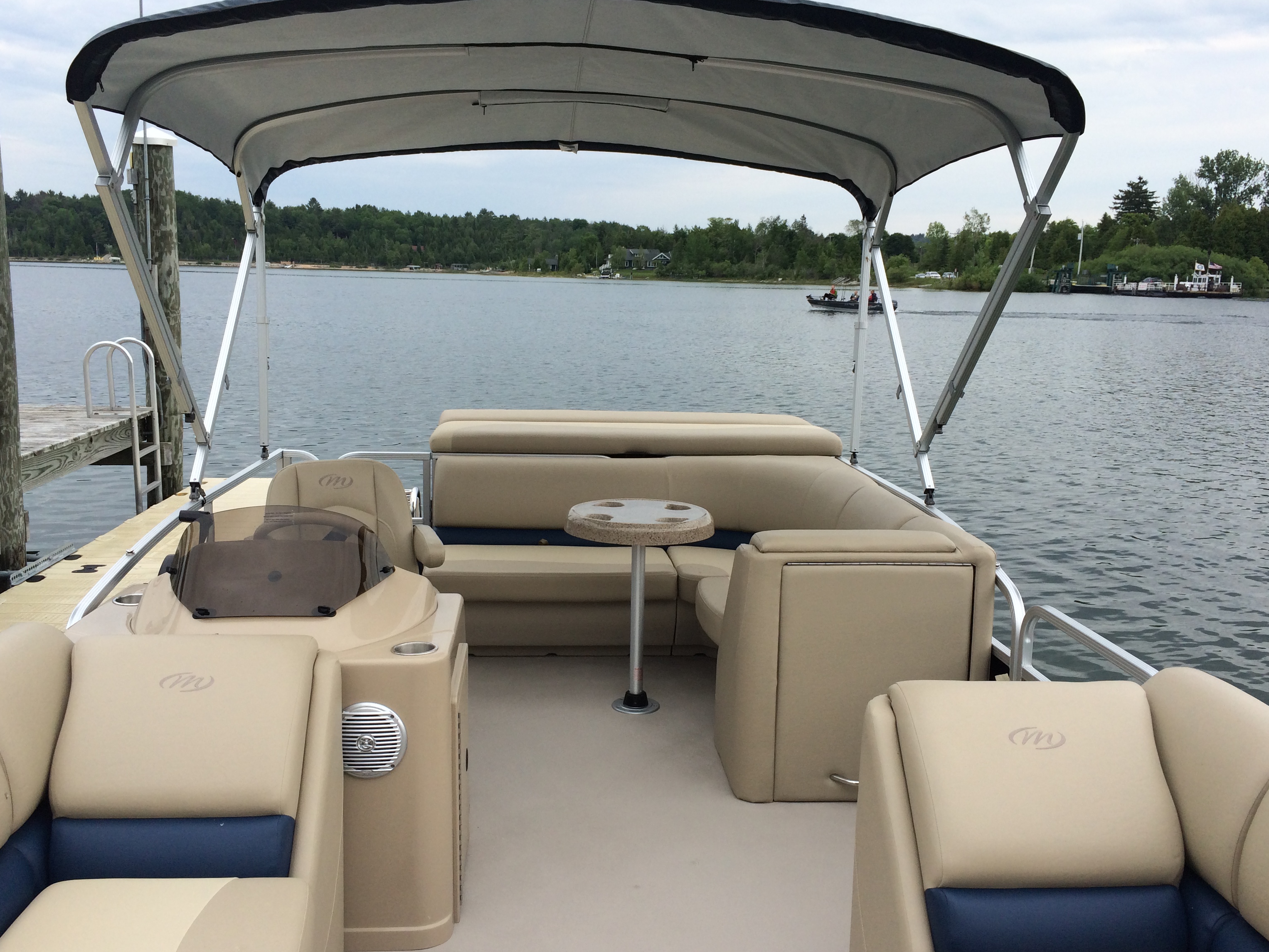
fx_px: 1136
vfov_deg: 45.4
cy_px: 474
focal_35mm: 31
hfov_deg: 58.3
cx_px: 617
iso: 32
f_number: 2.2
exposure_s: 1/1282
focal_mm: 4.15
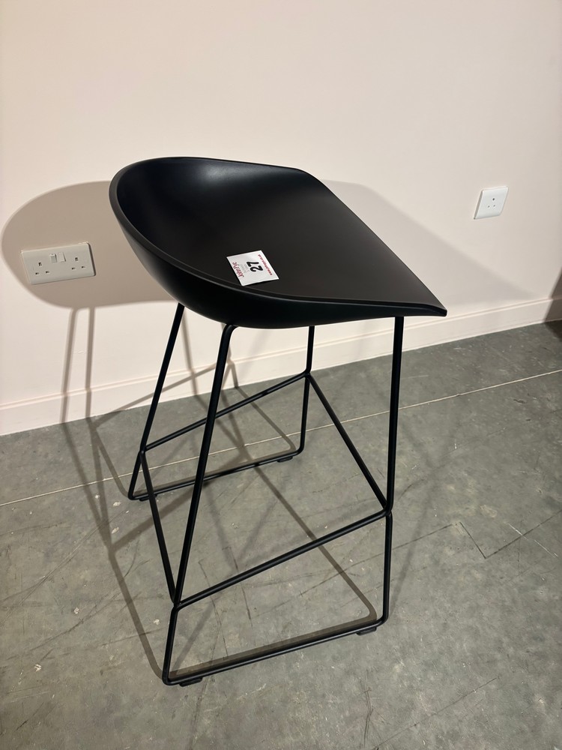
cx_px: 281
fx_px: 563
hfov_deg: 53.1
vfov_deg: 67.3
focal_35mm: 26
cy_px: 375
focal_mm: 5.96
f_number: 1.6
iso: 125
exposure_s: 1/100
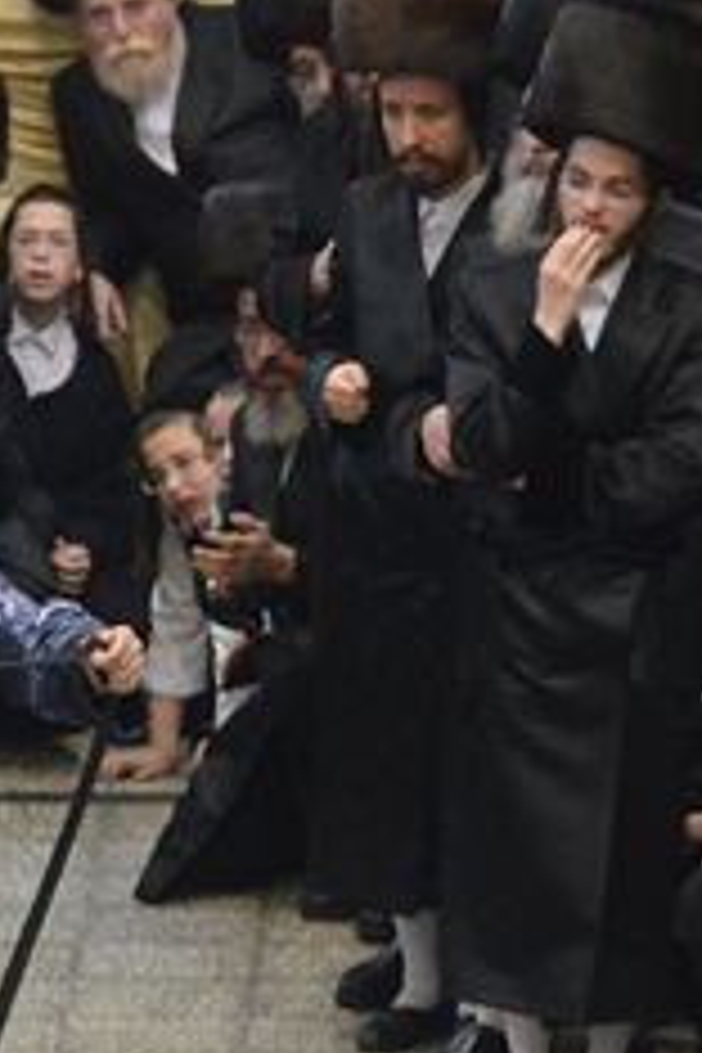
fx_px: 17958
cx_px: -162
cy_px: 828
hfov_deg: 2.2
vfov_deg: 3.4
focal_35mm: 614
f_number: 4.8
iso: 3200
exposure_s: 1/100
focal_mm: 120
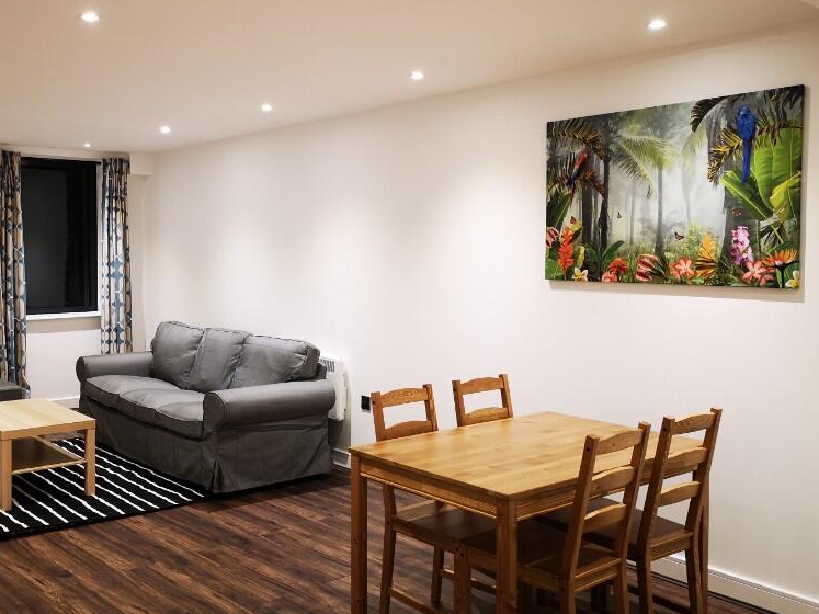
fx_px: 875
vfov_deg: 38.6
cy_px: 295
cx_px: 276
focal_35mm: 37
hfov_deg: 49.3
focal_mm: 5.58
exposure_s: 1/33.3
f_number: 1.8
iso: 200
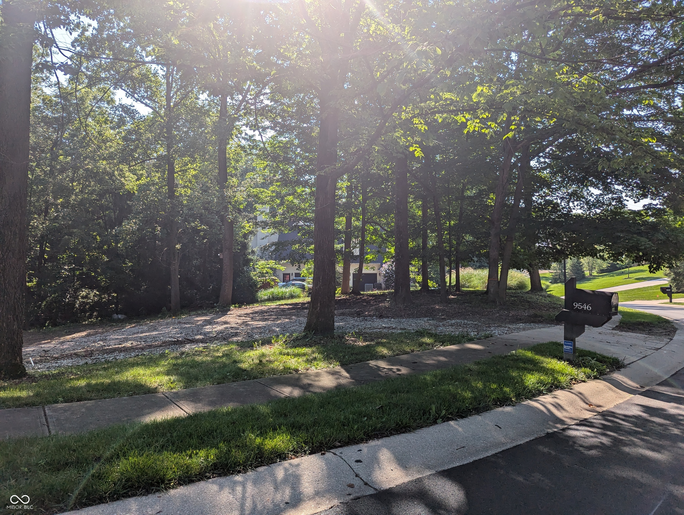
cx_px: 342
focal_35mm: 24
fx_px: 475
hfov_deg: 71.5
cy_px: 258
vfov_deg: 56.9
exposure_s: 1/1110
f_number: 1.85
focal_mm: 6.81
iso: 42
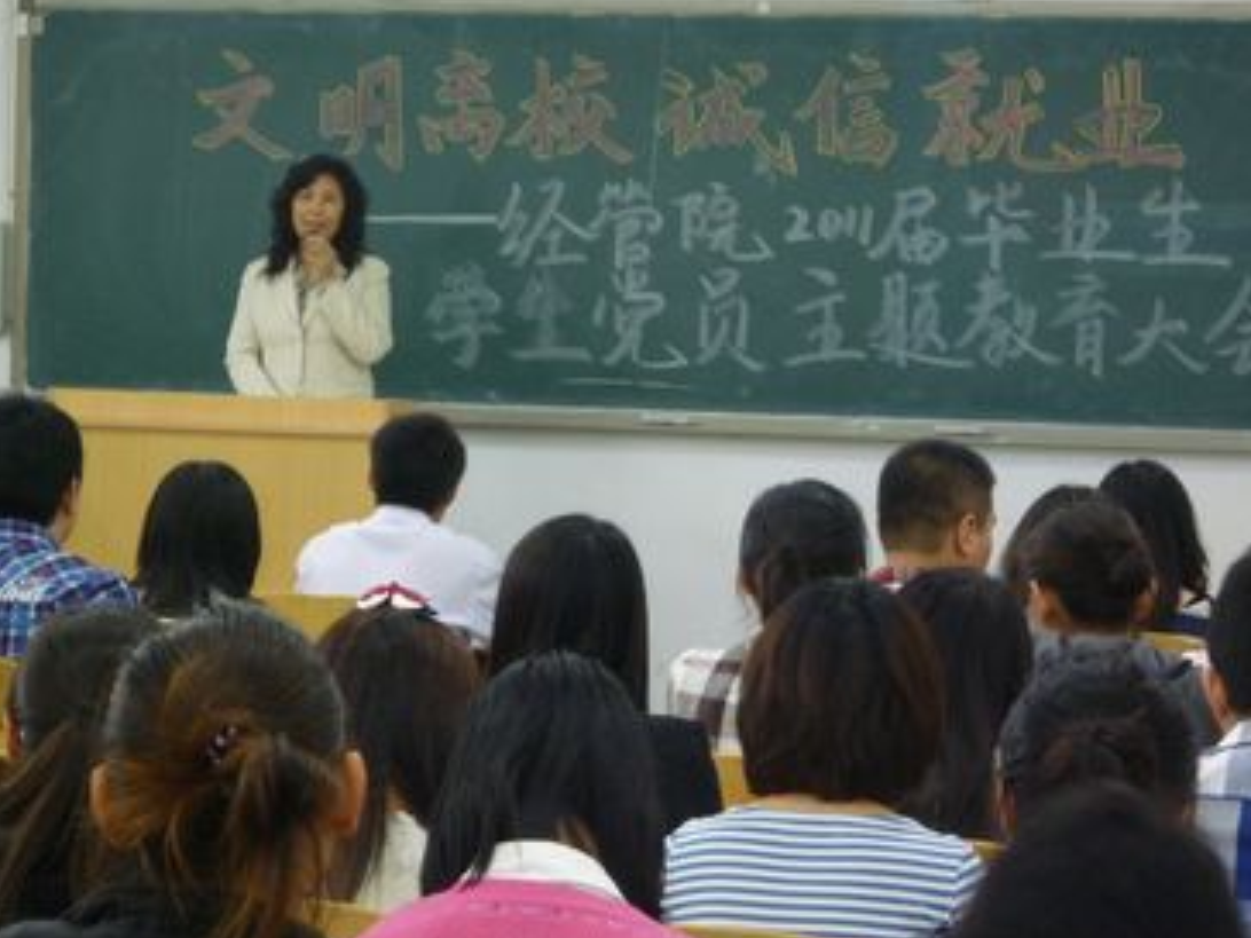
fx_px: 4915
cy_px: 421
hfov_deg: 14.5
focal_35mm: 136
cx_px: 639
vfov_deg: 10.9
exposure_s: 1/8
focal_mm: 20.8
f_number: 5.8
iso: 400
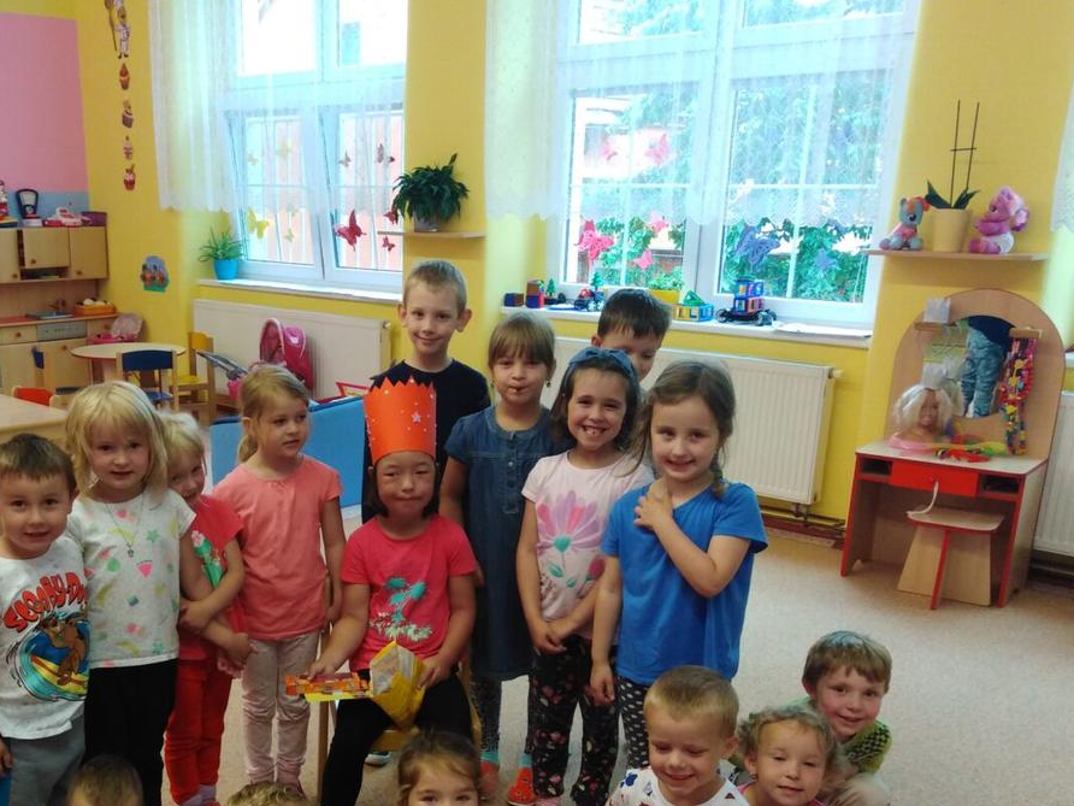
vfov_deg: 36.0
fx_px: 1210
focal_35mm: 39
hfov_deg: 47.2
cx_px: 370
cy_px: 596
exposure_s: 1/33.3
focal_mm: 3.46
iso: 236
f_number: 2.2
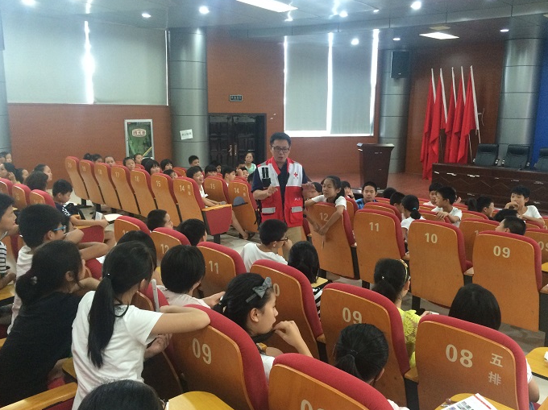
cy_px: 215
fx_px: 506
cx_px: 291
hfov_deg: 56.8
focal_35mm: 32
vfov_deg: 44.1
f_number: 2.2
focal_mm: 4.15
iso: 320
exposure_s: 1/33
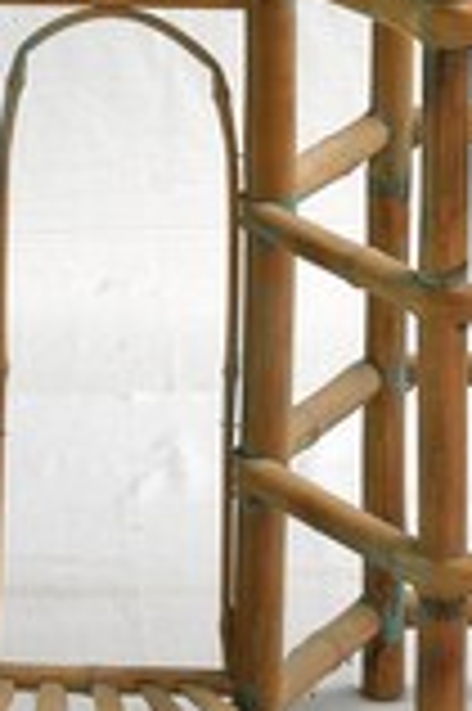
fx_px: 4080
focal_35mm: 207
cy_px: -279
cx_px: 128
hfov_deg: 6.6
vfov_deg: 9.7
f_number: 8
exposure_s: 1/13
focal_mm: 34
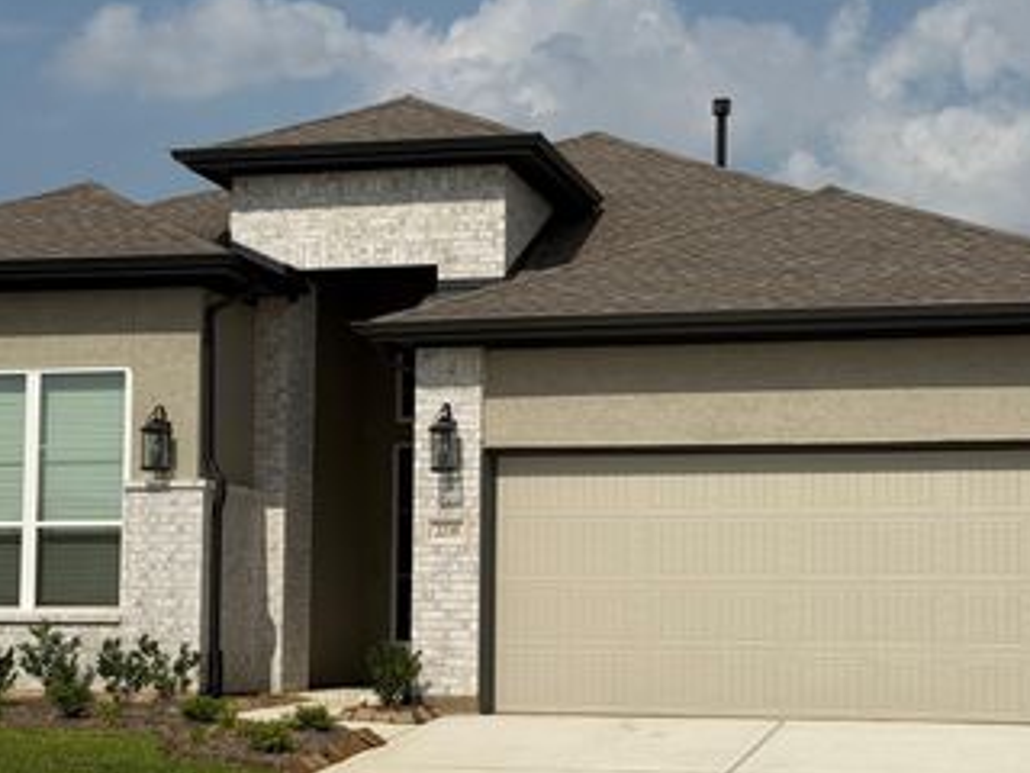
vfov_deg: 19.6
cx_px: 486
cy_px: 507
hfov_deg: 26.0
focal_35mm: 75
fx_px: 2232
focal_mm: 6.76
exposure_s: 1/11364
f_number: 1.78
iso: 50
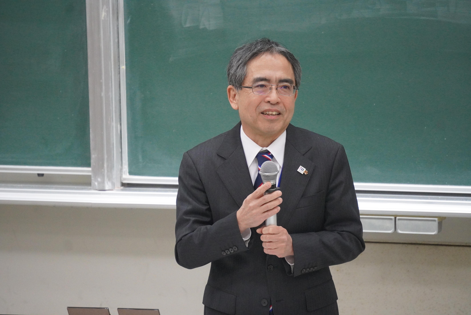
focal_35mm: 300
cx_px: 236
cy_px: 158
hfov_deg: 6.9
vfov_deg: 4.6
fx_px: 3927
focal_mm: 200
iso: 6400
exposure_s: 1/125
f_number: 6.3
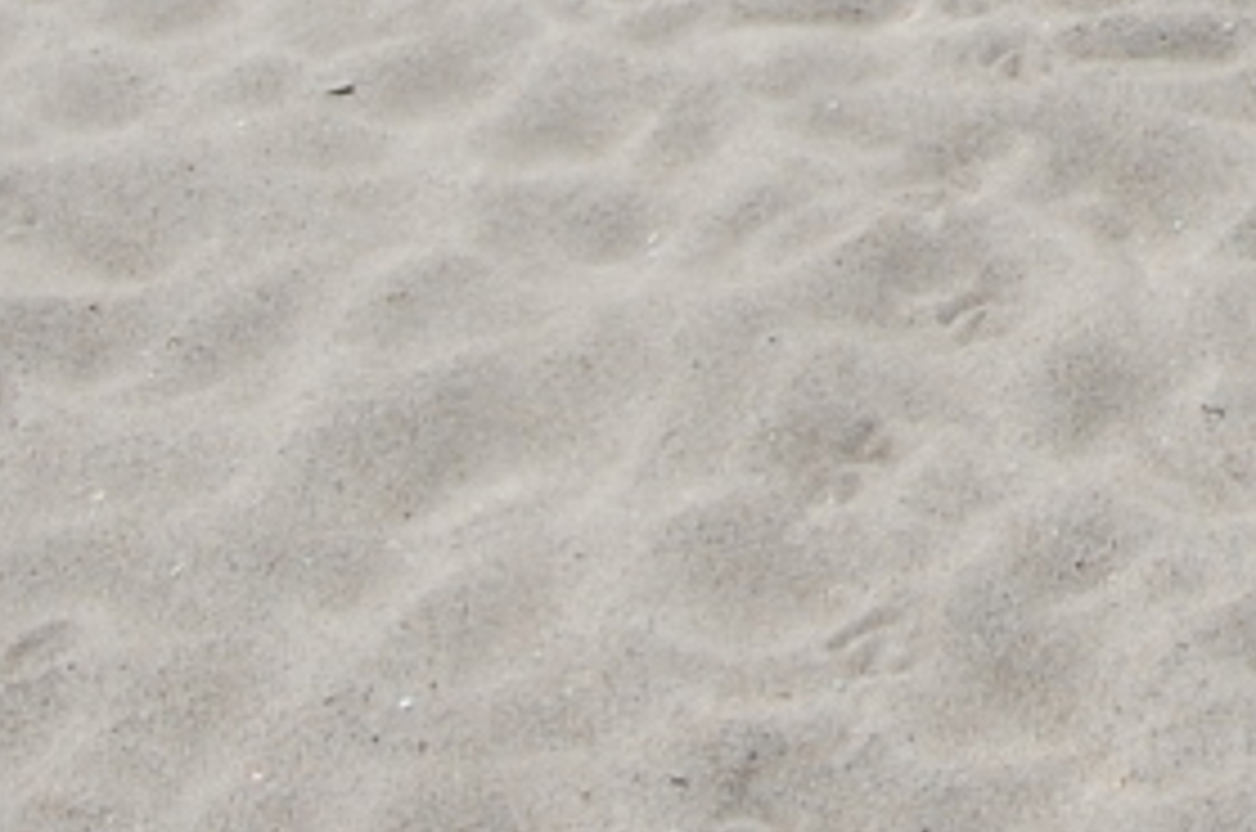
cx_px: 1882
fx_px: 3089
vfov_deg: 12.4
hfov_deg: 19.9
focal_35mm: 89
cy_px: -1122
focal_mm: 11
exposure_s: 1/400
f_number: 10
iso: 200
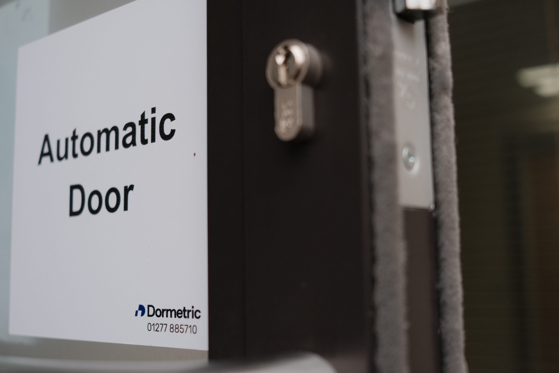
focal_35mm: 41
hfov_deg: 47.4
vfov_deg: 32.6
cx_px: 280
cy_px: 186
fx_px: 637
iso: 640
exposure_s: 1/640
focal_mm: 27
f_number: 2.8
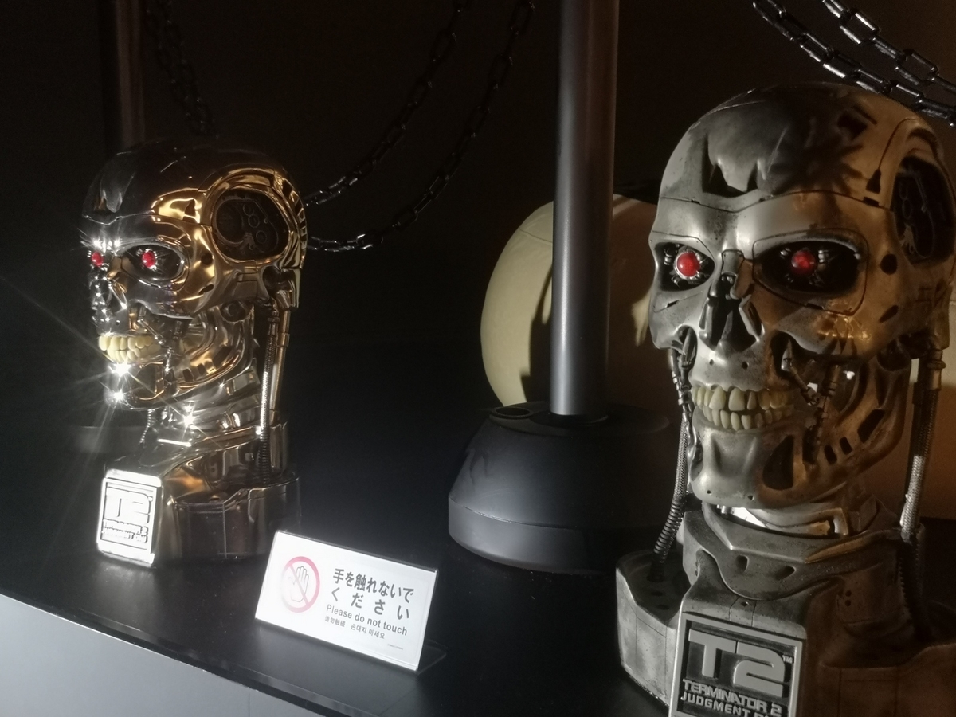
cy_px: 358
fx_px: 856
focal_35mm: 31
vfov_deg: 45.4
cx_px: 478
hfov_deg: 58.4
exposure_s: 1/30
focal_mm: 3.95
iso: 400
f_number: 1.8
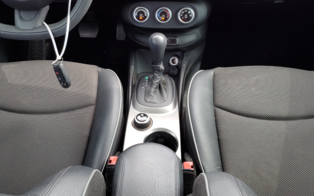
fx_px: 385
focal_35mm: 45
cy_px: 77
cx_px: 143
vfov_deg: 28.5
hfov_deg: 44.3
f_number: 1.5
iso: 50
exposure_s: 1/125
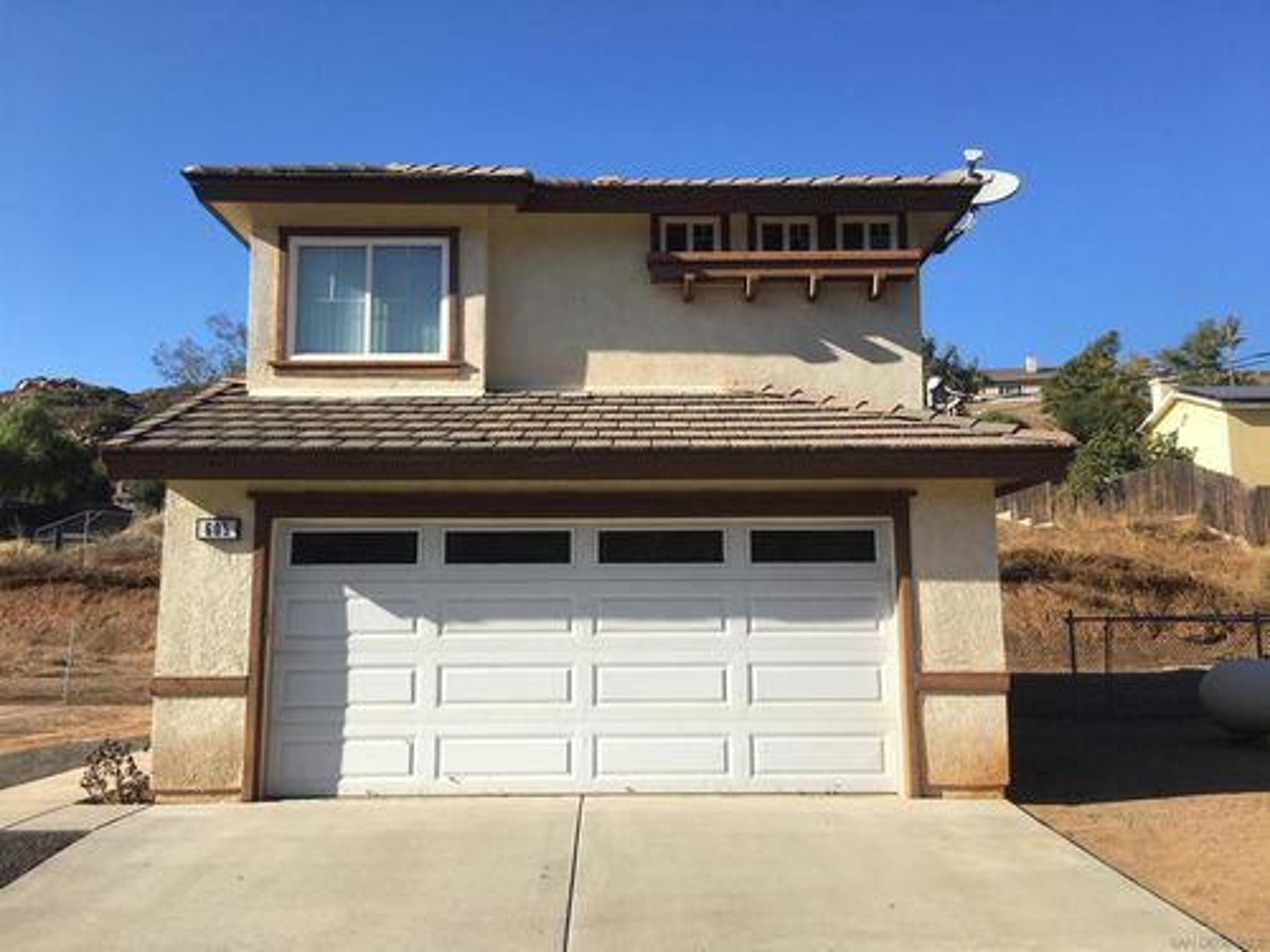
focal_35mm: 29
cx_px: 635
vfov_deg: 48.2
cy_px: 476
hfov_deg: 61.7
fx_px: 1064
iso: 25
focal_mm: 4.15
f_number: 2.2
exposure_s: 1/1350
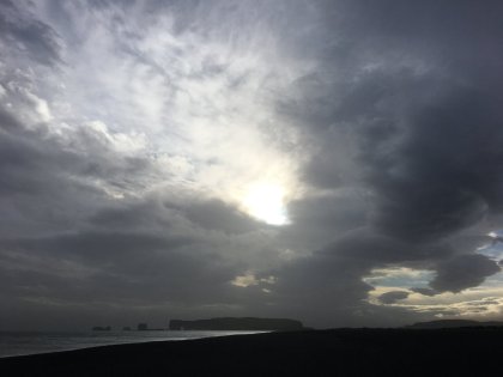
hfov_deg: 61.7
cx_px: 252
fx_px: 421
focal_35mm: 29
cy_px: 188
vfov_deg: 48.2
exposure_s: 1/3846
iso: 25
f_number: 2.2
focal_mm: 4.15
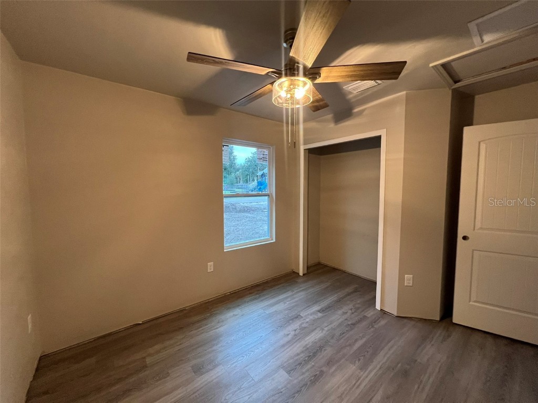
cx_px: 269
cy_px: 202
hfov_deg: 106.2
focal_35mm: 13
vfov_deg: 89.9
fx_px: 202
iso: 400
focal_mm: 1.57
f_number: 1.8
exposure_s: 1/60
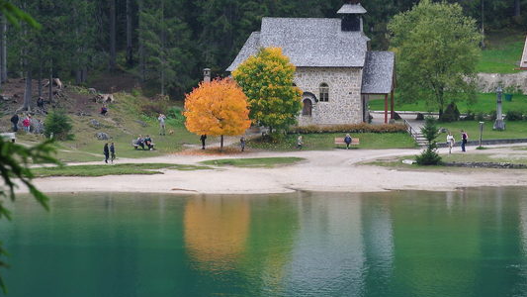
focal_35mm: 255
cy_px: 127
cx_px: 241
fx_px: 3564
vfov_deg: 4.8
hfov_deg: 8.5
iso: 100
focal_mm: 80.1
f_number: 5
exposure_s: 1/160
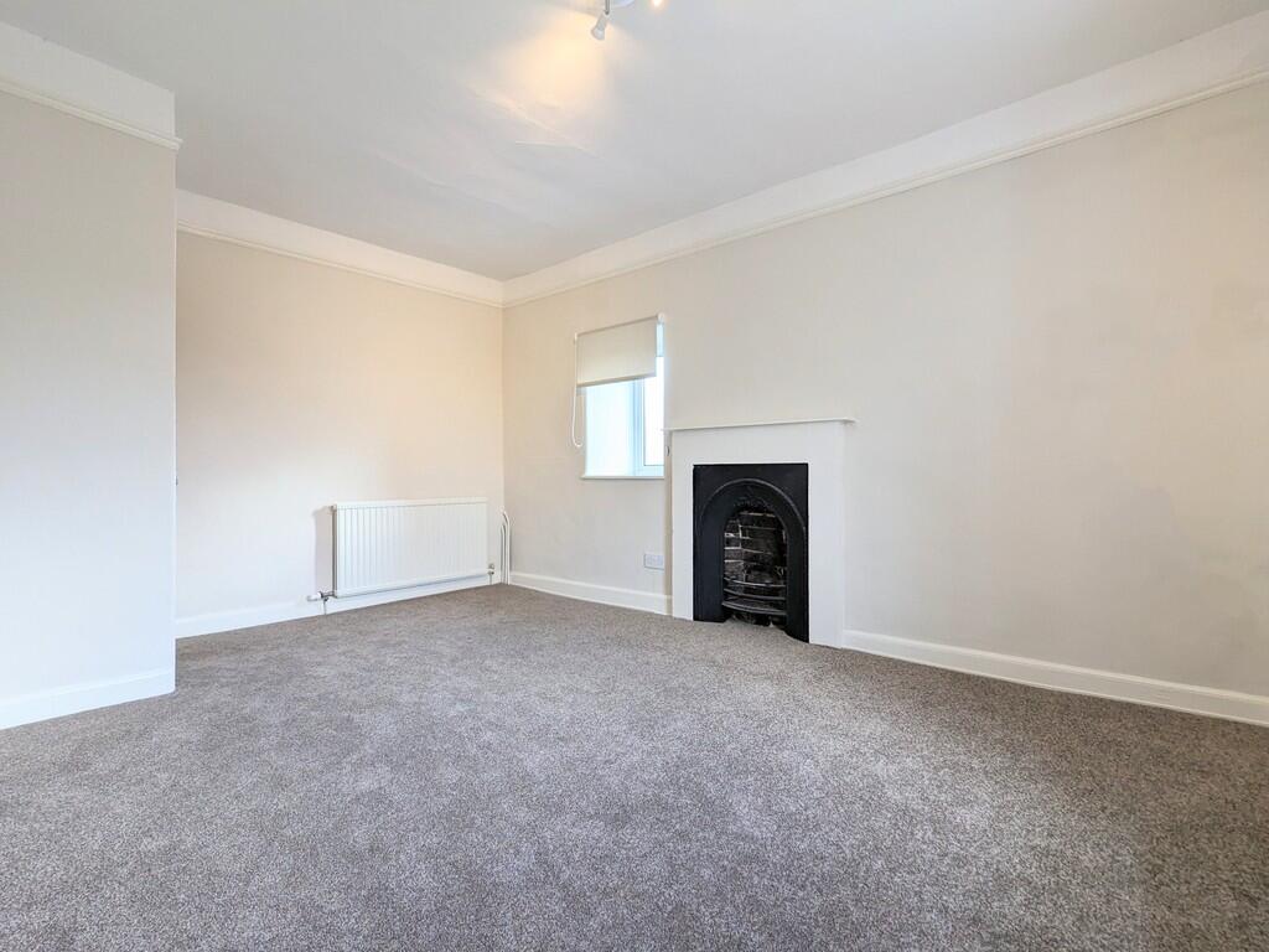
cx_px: 634
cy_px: 476
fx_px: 587
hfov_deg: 94.5
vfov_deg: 78.1
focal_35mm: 16
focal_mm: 2.35
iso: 55
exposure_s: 1/33.3
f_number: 2.2
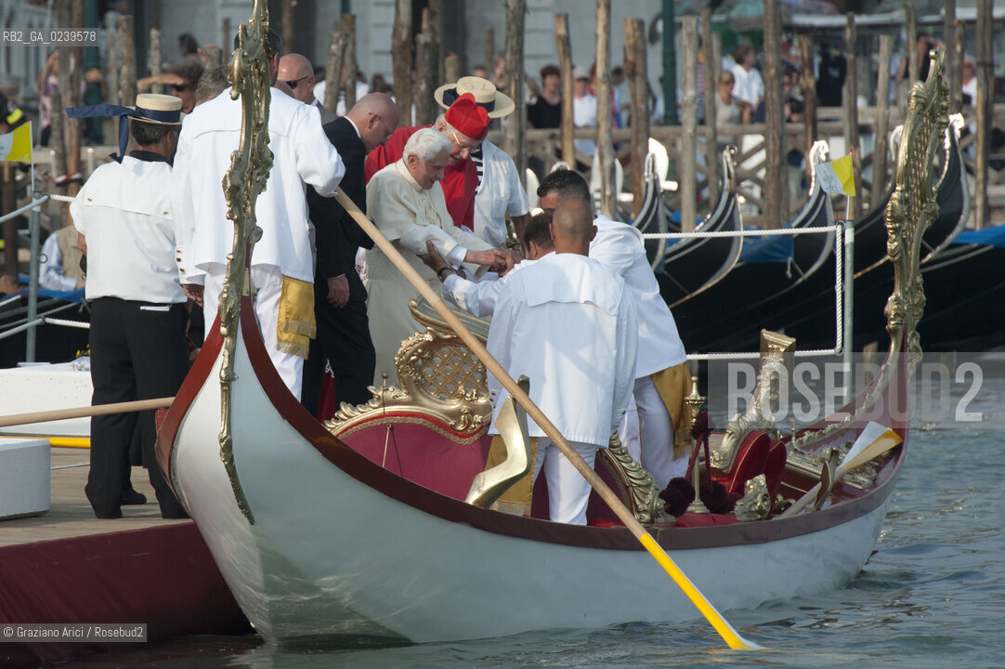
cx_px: 502
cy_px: 334
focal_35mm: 380
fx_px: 10601
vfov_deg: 3.6
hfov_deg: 5.4
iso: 400
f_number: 11
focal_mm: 380
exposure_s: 1/500
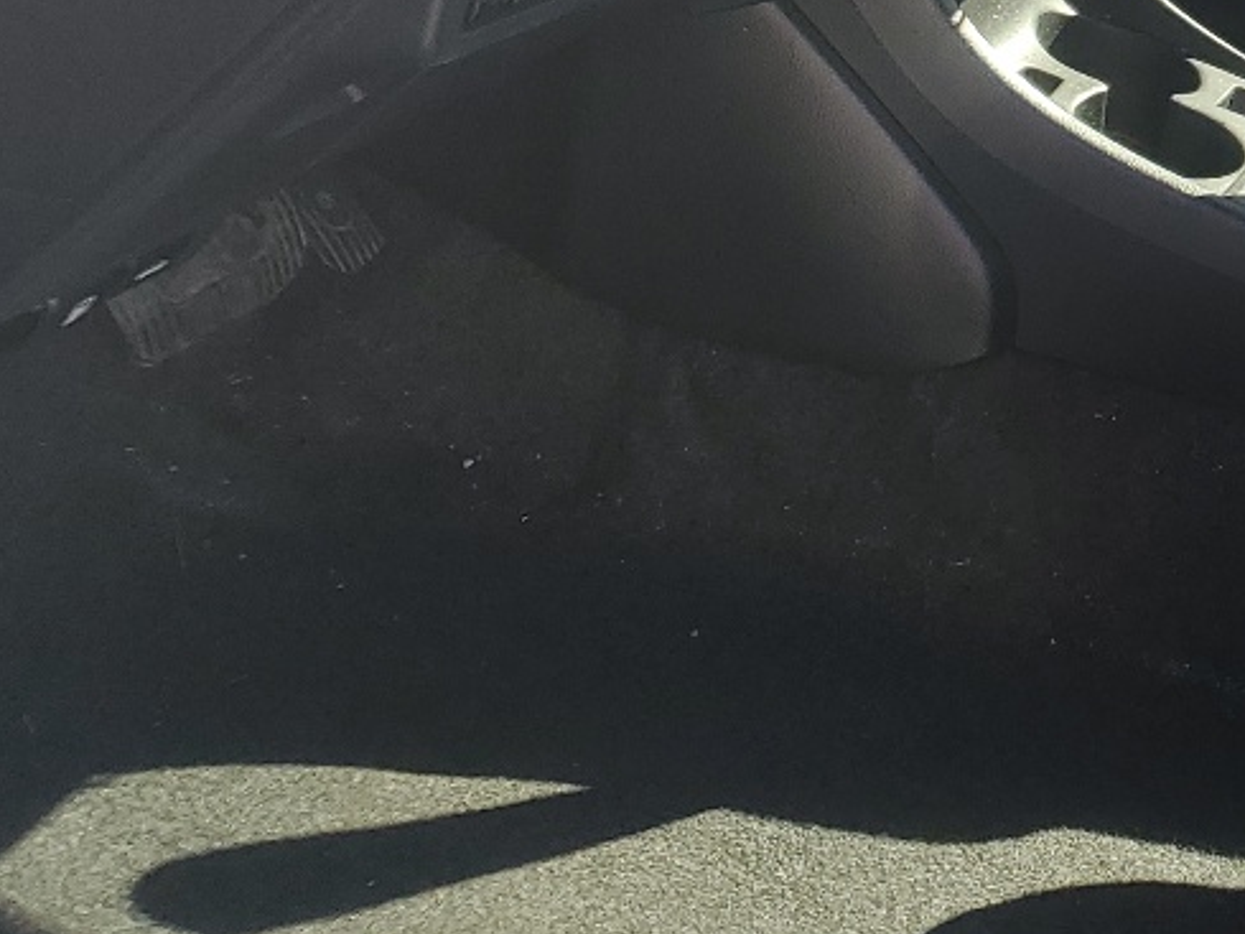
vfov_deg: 17.0
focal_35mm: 85
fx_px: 3058
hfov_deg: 19.2
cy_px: -15
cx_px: 2027
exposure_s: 1/286
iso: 50
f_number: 1.5
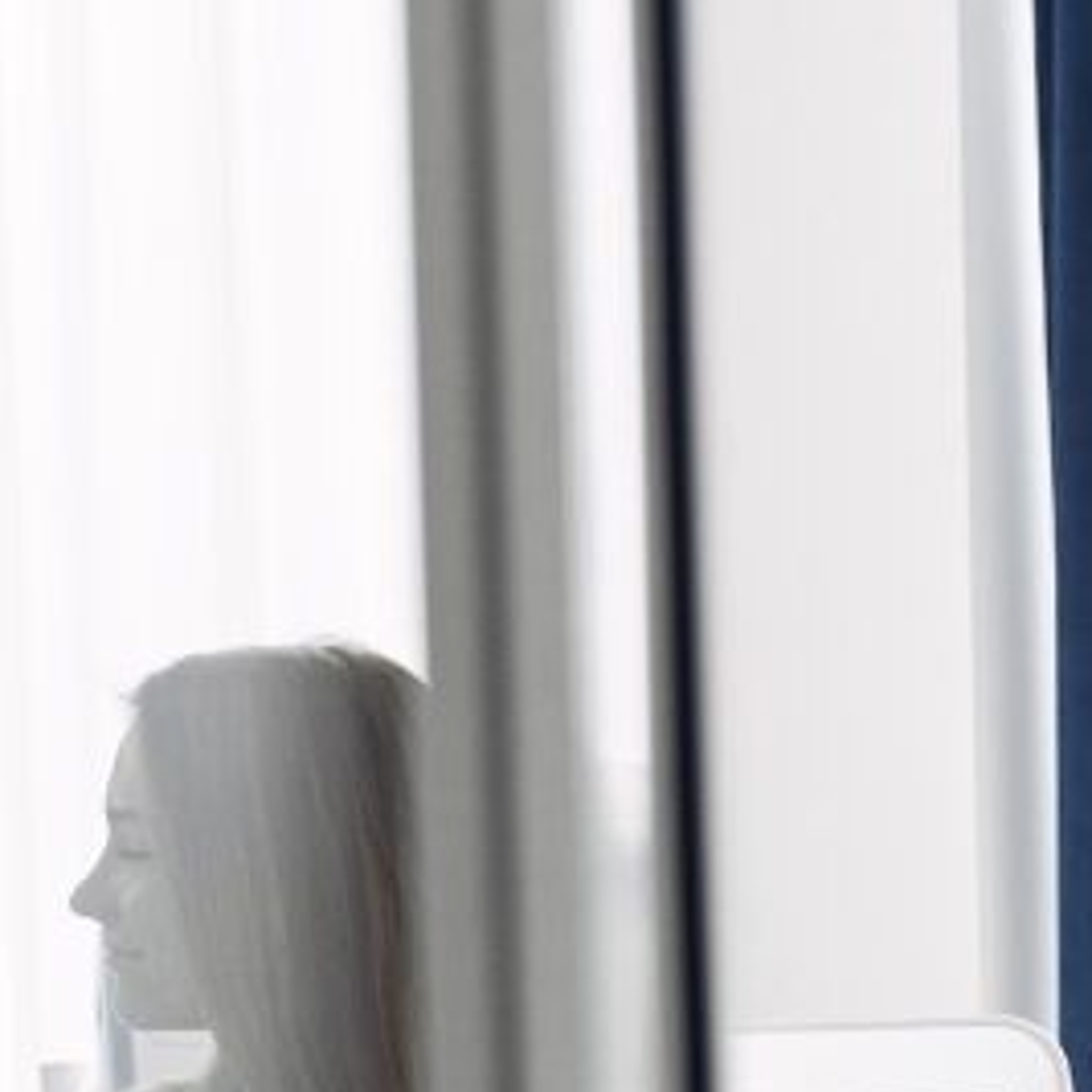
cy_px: 1131
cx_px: 1624
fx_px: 4069
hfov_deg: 14.3
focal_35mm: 114
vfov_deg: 15.0
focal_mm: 35
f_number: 2.8
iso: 640
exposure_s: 1/800
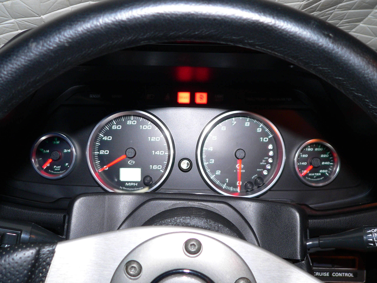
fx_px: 392
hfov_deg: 51.4
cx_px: 188
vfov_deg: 39.7
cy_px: 142
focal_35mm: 36
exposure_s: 1
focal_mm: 6
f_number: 2.8
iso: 100
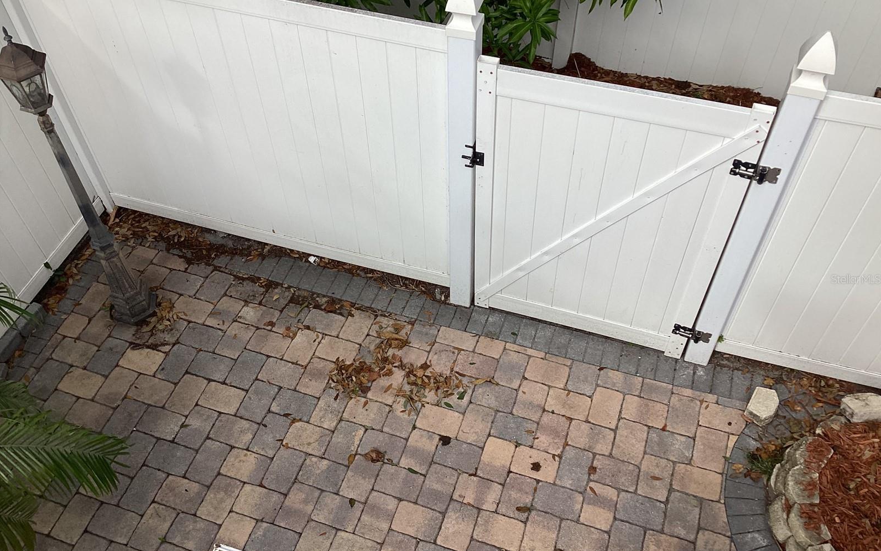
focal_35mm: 33
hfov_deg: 58.1
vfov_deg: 38.3
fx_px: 792
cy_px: 279
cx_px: 441
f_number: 2.4
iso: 25
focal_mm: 3.3
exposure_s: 1/543
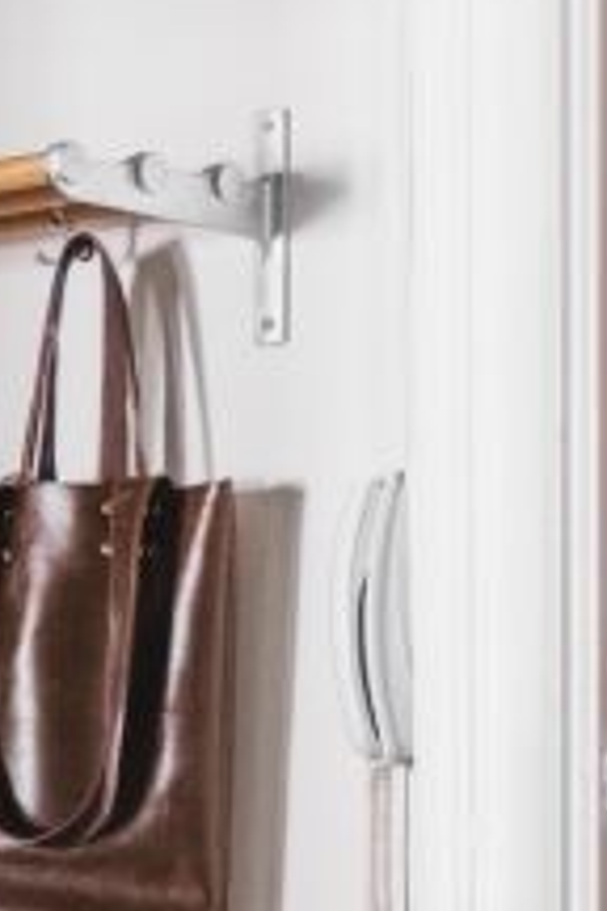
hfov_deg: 7.6
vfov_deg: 11.7
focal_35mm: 173
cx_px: -613
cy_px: 1075
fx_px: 4375
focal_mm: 22.7
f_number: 2.8
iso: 3200
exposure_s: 1/125
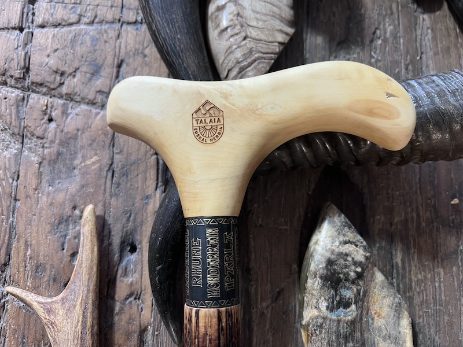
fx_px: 348
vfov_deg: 53.1
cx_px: 232
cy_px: 174
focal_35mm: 26
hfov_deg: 67.3
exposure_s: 1/50
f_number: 1.5
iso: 250
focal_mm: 5.7
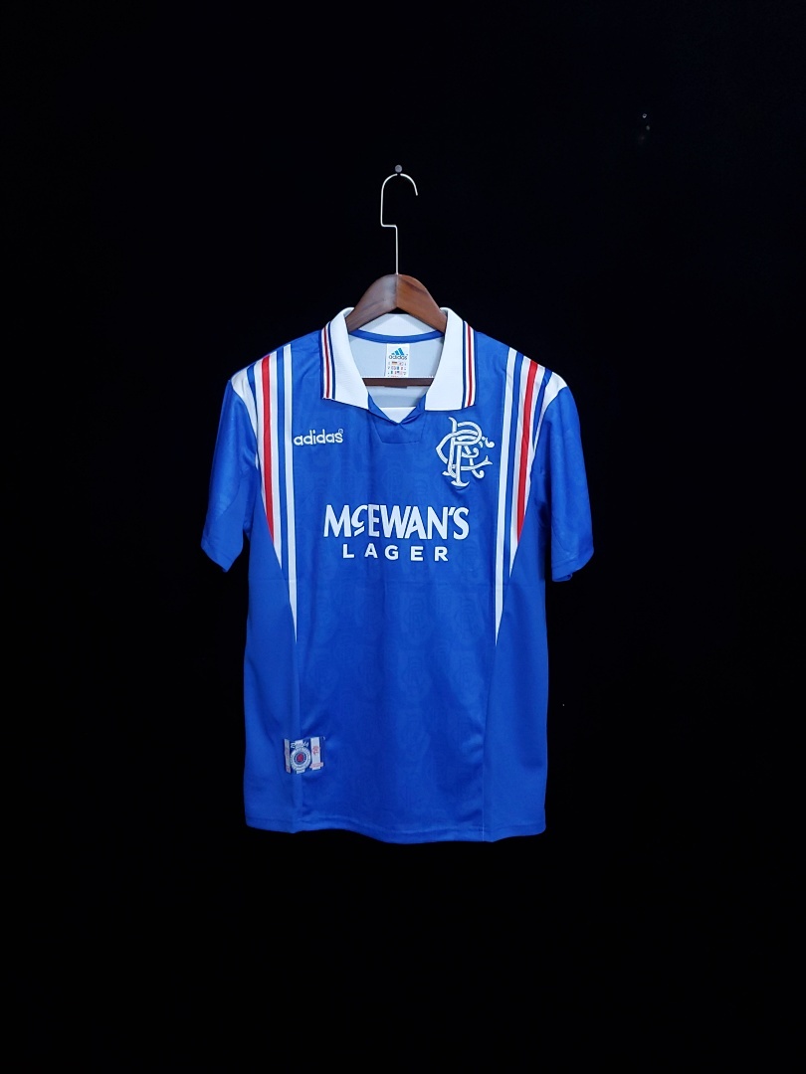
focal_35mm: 26
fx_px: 807
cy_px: 537
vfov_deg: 67.3
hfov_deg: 53.1
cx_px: 403
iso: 200
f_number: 1.5
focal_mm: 4.3
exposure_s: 1/30
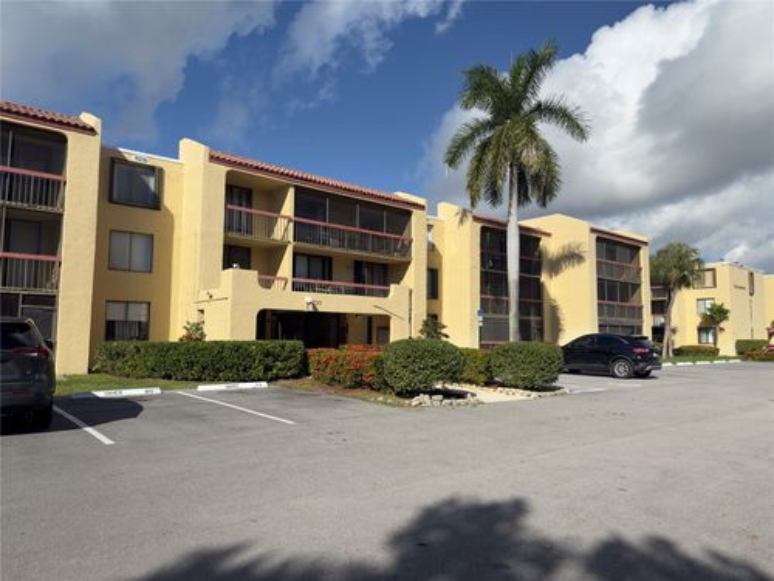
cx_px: 387
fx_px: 537
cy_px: 290
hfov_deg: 71.6
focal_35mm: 24
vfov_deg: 56.8
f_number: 1.78
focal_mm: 6.76
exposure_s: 1/6897
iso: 64
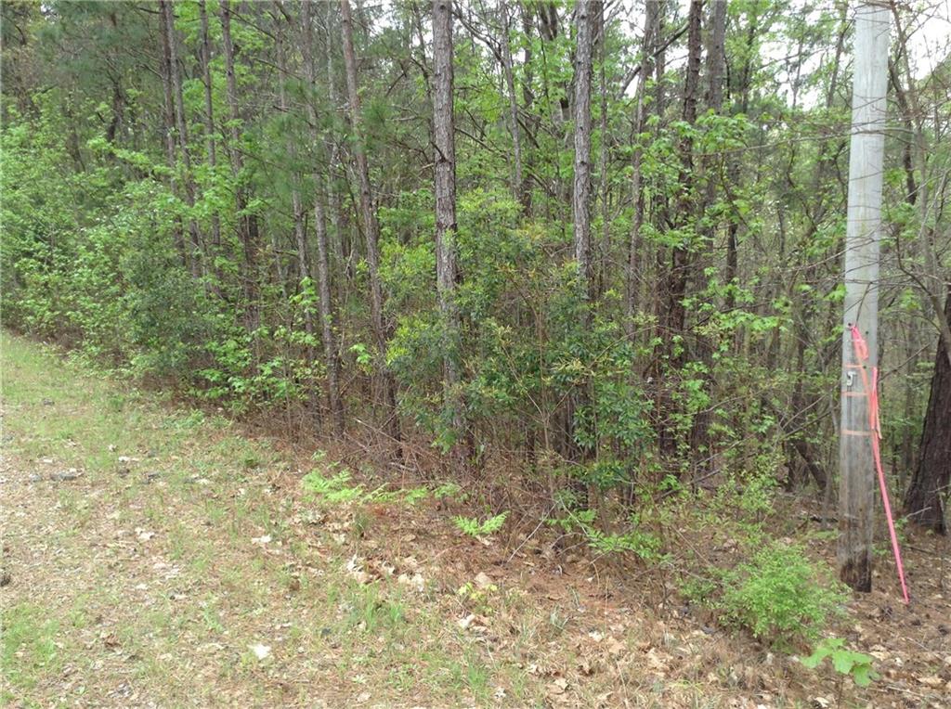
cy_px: 354
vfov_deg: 42.8
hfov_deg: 55.4
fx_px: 905
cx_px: 476
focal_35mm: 33
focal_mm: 3.3
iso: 32
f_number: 2.4
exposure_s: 1/186
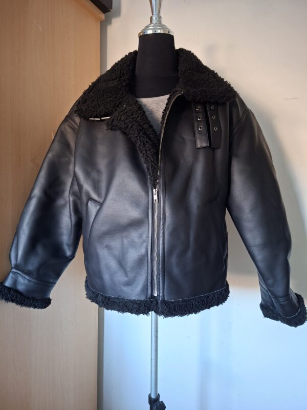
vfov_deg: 73.9
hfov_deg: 58.9
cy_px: 205
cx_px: 154
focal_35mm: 23
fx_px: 272
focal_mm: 5.54
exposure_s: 1/25
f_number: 1.8
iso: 400
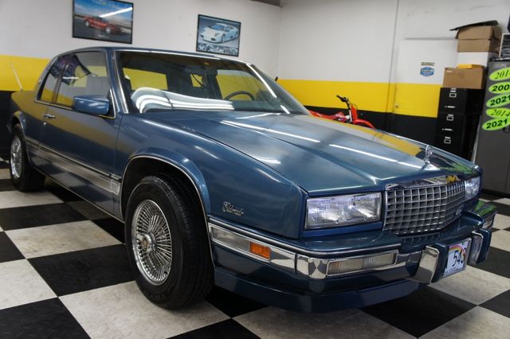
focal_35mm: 30
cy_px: 170
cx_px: 255
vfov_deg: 43.6
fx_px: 425
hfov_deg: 62.0
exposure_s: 1/30
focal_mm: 20
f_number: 4
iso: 200
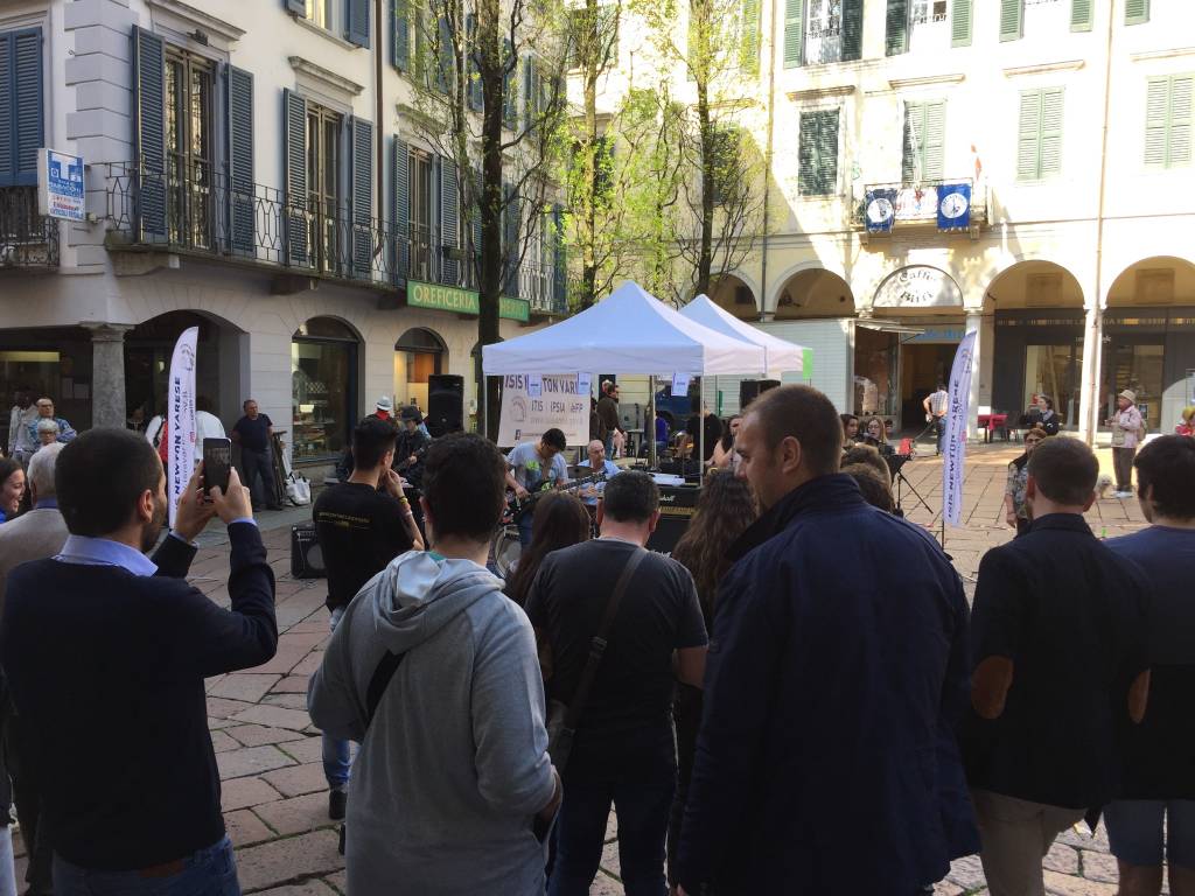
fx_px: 1001
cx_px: 598
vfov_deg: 48.2
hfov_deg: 61.7
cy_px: 448
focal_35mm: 29
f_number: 2.2
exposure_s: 1/282
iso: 32
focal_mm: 4.15
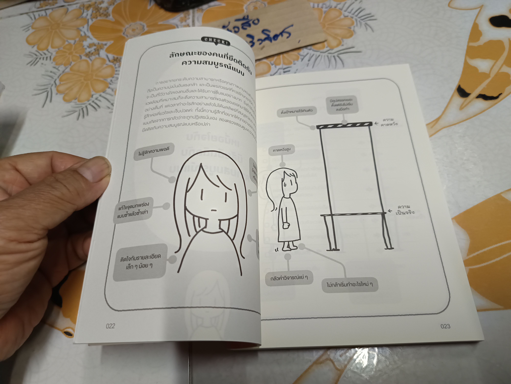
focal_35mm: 24
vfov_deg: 56.8
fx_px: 354
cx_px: 256
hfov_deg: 71.6
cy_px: 192
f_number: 1.7
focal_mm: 5.31
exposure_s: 1/50
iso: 1176
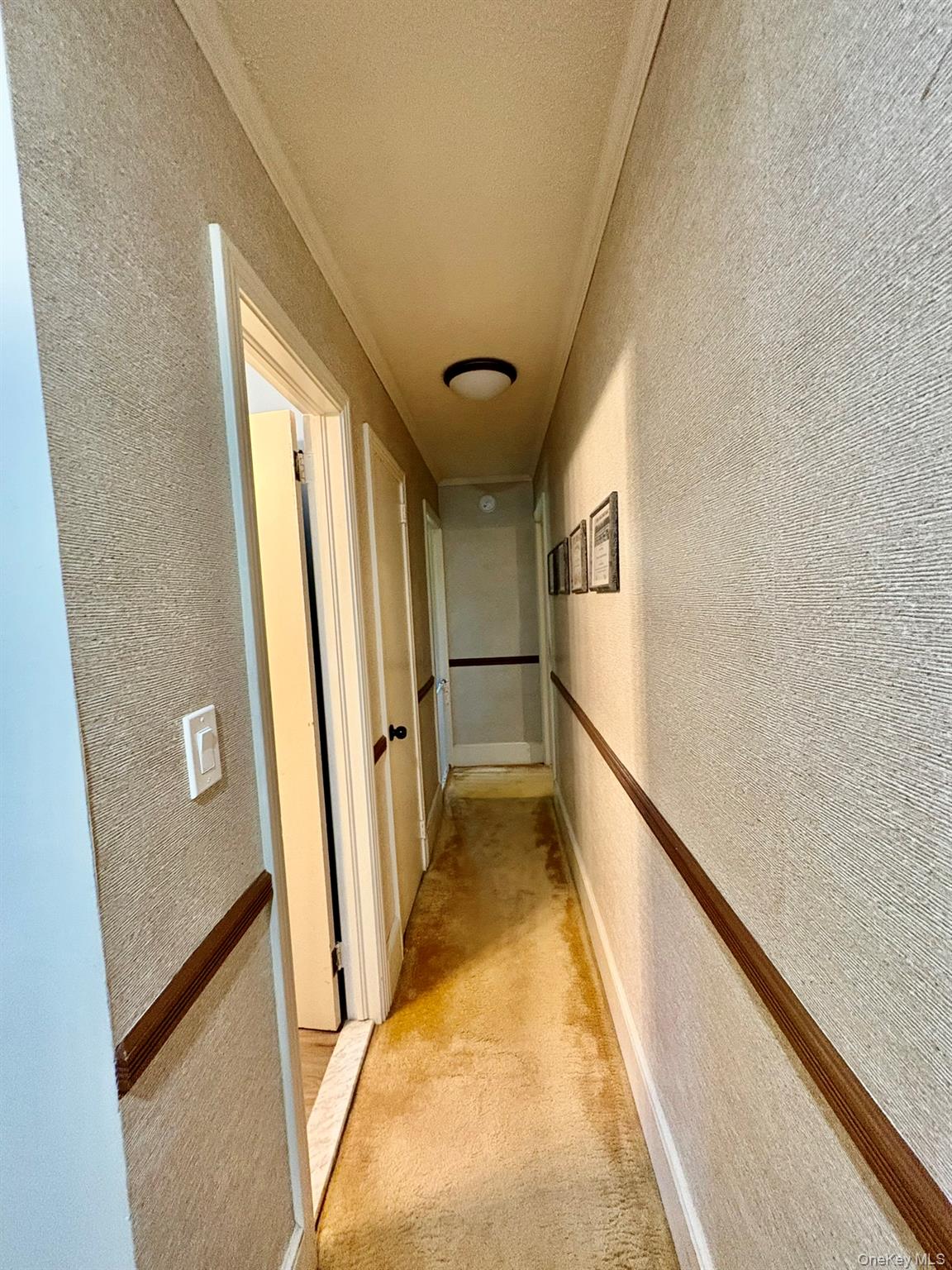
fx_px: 513
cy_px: 635
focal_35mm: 14
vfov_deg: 102.1
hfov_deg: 85.7
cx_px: 476
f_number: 2.2
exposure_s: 1/60
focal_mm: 2.22
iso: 500
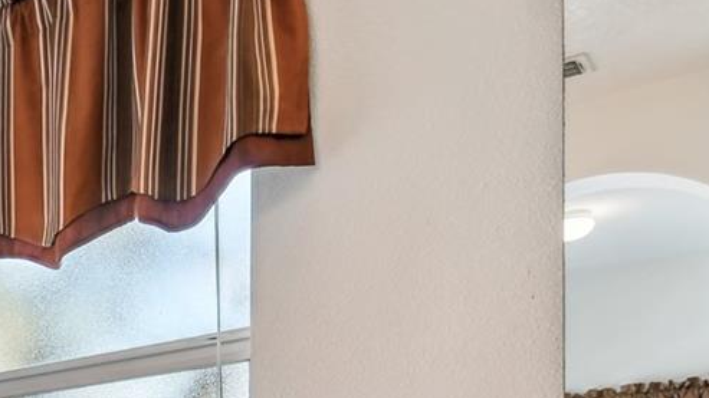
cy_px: 598
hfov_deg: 31.1
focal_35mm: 51
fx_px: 959
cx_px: -221
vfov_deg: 20.2
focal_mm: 10
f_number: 7.1
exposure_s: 1/15
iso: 100
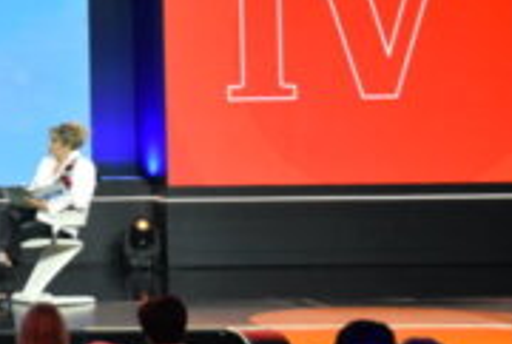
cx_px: -319
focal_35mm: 153
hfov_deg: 12.5
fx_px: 2181
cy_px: 64
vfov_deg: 9.0
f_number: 7.1
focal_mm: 46
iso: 4000
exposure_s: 1/200
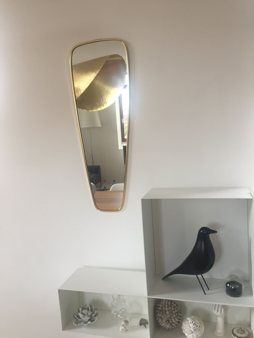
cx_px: 127
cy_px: 169
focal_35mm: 29
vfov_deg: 61.7
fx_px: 284
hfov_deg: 48.2
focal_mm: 4.15
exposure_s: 1/33
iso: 32
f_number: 2.2
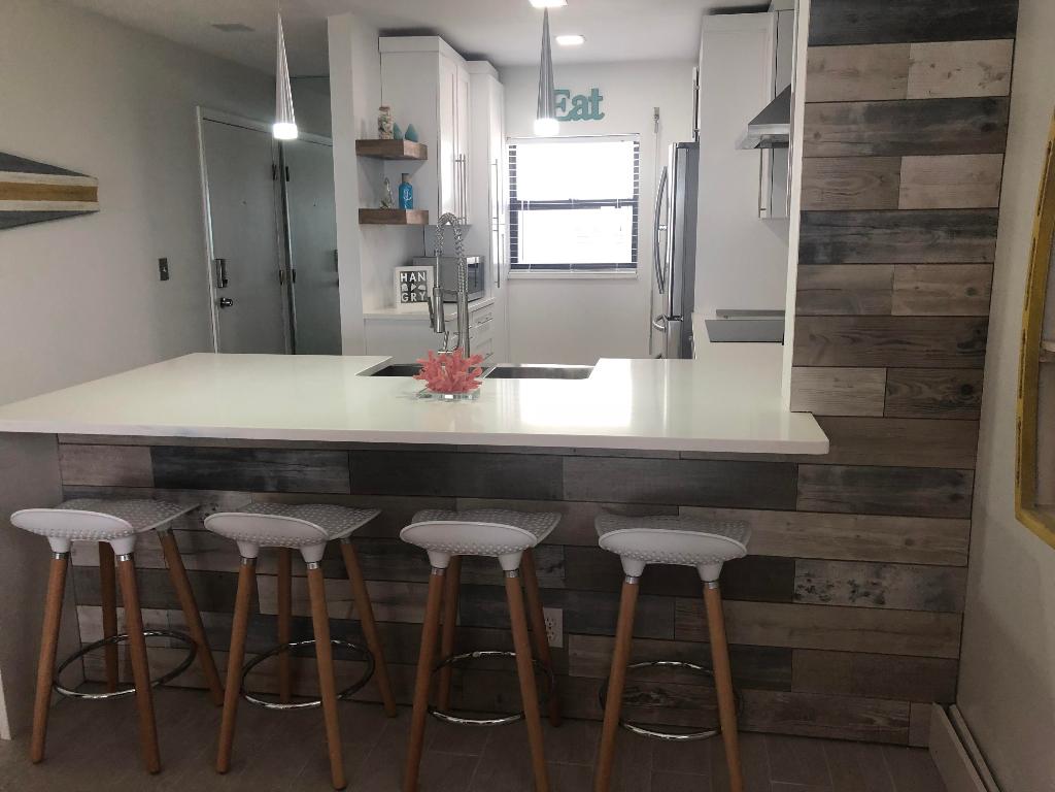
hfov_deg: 63.4
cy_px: 396
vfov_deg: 49.7
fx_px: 853
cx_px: 528
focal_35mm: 28
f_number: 1.8
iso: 25
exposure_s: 1/30
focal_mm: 3.99
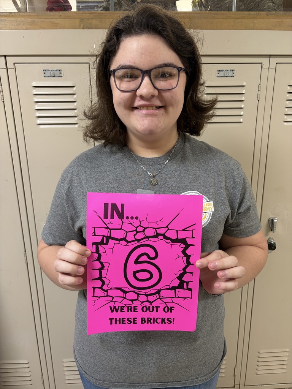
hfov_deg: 53.1
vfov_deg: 67.3
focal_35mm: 26
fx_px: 292
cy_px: 194
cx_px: 146
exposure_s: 1/60
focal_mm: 5.96
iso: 160
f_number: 1.6
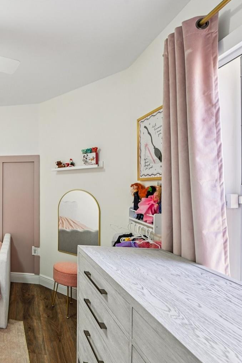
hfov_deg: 43.3
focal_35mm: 22
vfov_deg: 78.6
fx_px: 222
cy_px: 188
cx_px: -29
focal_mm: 14
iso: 400
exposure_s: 1/10
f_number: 8
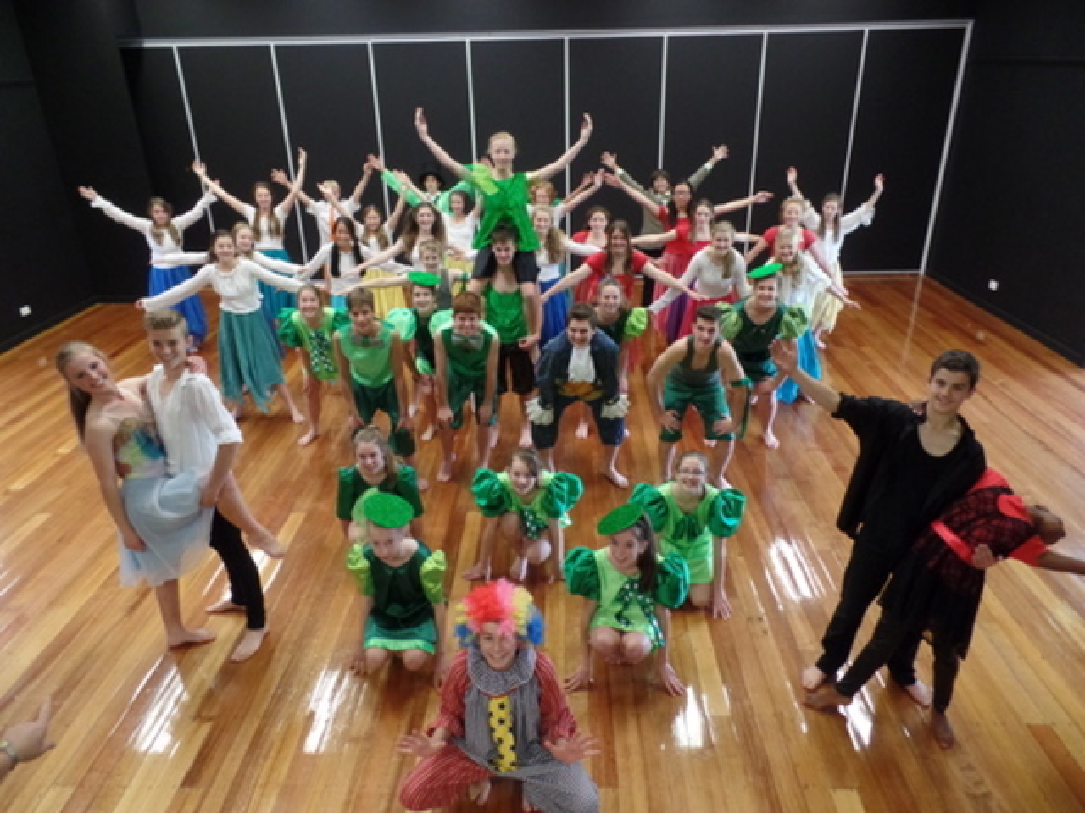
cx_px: 542
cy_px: 406
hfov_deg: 73.9
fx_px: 721
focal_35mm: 23
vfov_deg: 58.9
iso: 400
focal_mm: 4.1
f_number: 2.8
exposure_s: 1/30
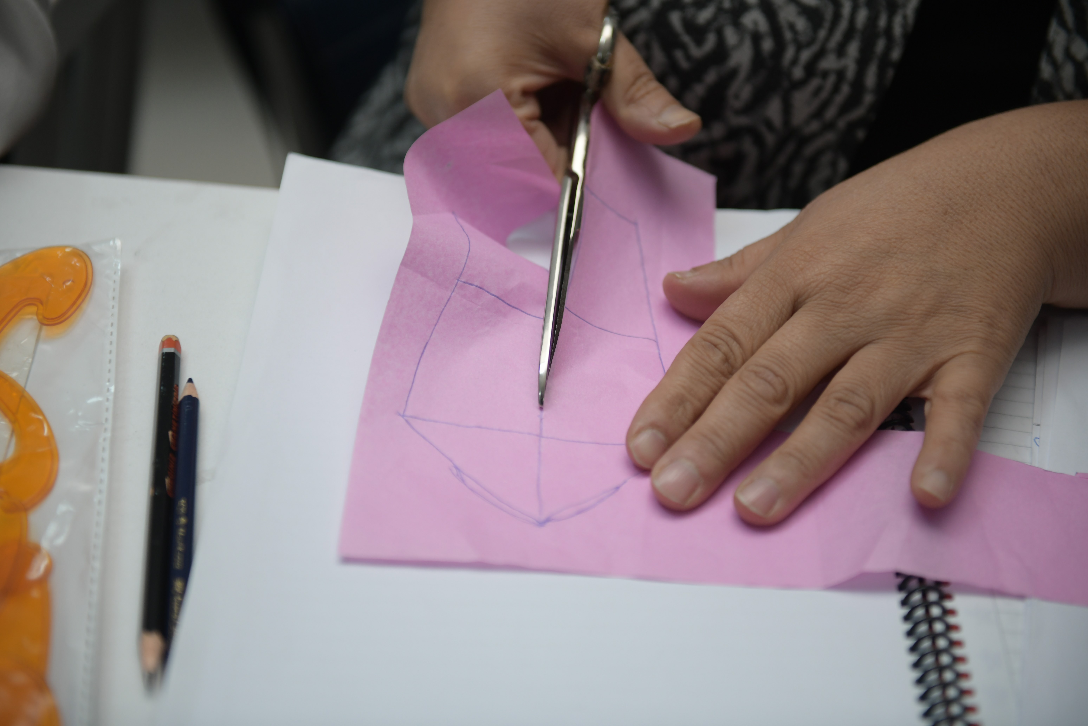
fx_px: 2115
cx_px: 544
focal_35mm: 70
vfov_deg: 19.5
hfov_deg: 28.8
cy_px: 363
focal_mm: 70
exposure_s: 1/250
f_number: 2.8
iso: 640
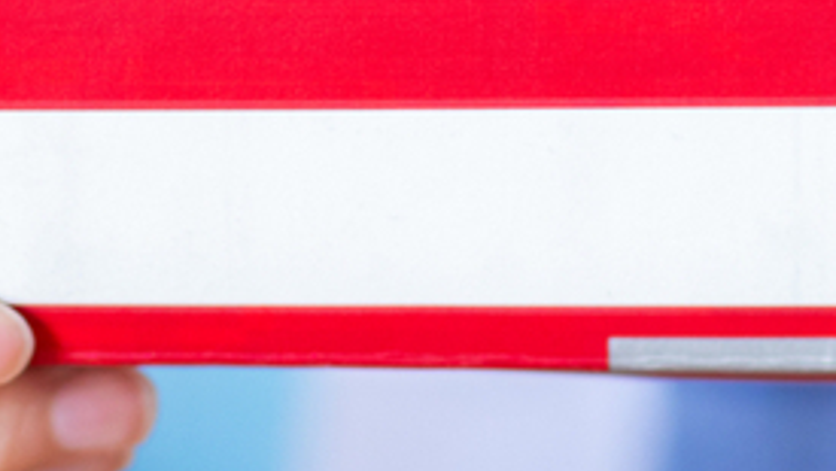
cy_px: -131
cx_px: 666
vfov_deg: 3.1
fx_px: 8627
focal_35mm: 389
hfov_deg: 5.5
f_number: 2.8
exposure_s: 1/125
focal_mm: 85
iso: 640
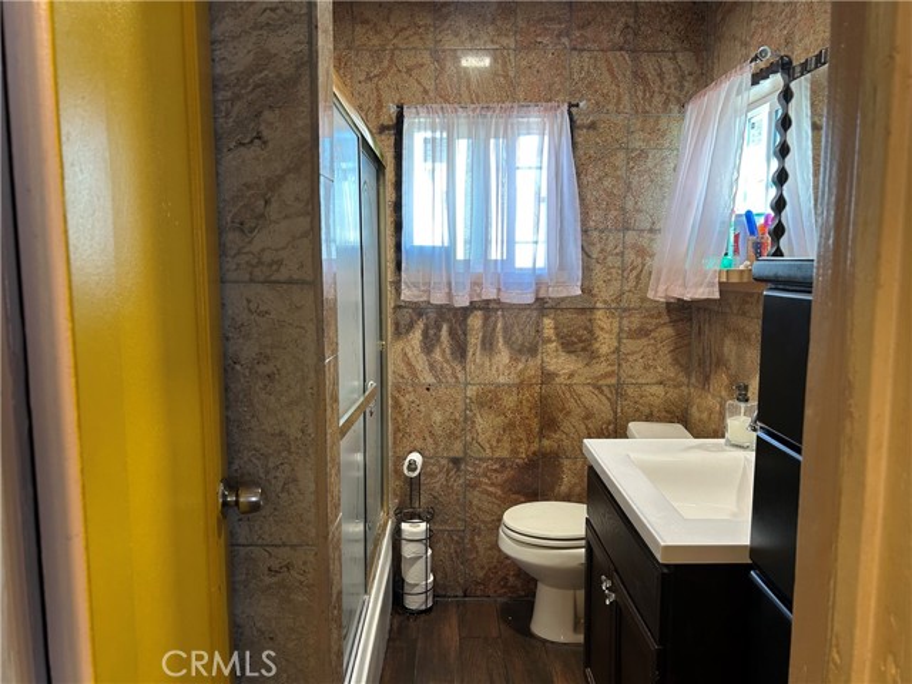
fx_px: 685
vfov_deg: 53.1
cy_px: 342
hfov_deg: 67.3
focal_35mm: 26
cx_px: 456
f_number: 1.5
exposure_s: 1/60
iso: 125
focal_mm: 5.7
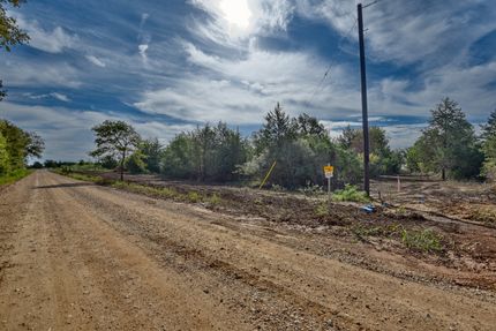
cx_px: 248
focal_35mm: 16
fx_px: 221
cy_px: 166
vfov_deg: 73.8
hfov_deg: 96.7
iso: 100
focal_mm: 16
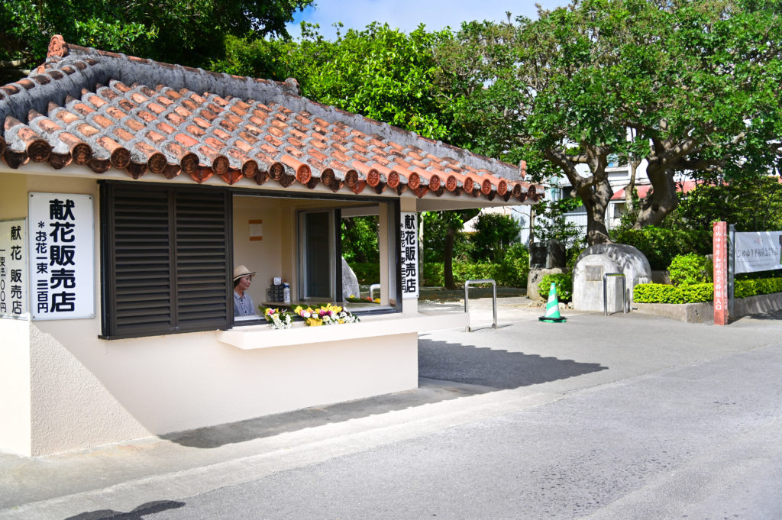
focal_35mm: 38
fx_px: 825
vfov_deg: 35.0
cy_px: 260
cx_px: 391
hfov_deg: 50.7
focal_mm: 38
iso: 100
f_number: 4
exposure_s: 1/1000
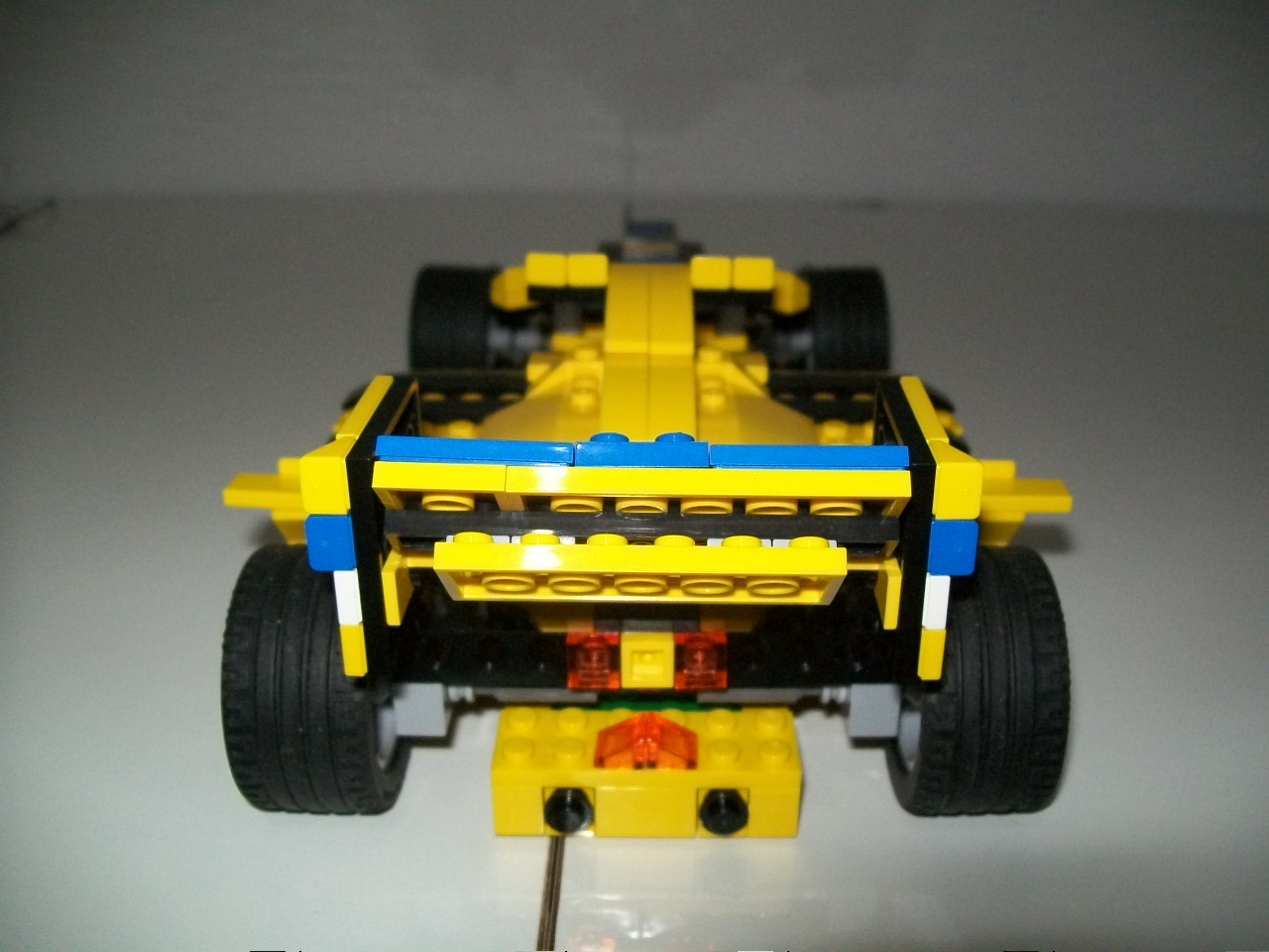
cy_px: 476
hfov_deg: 54.0
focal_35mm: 34
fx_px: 1246
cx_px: 634
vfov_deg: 41.8
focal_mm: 6.1
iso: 160
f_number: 2.7
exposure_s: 1/60
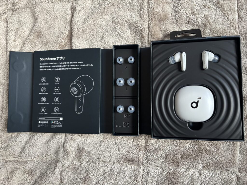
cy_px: 92
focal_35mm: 26
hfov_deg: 67.3
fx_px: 186
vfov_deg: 53.1
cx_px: 124
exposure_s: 1/60
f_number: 1.6
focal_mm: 5.96
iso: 200
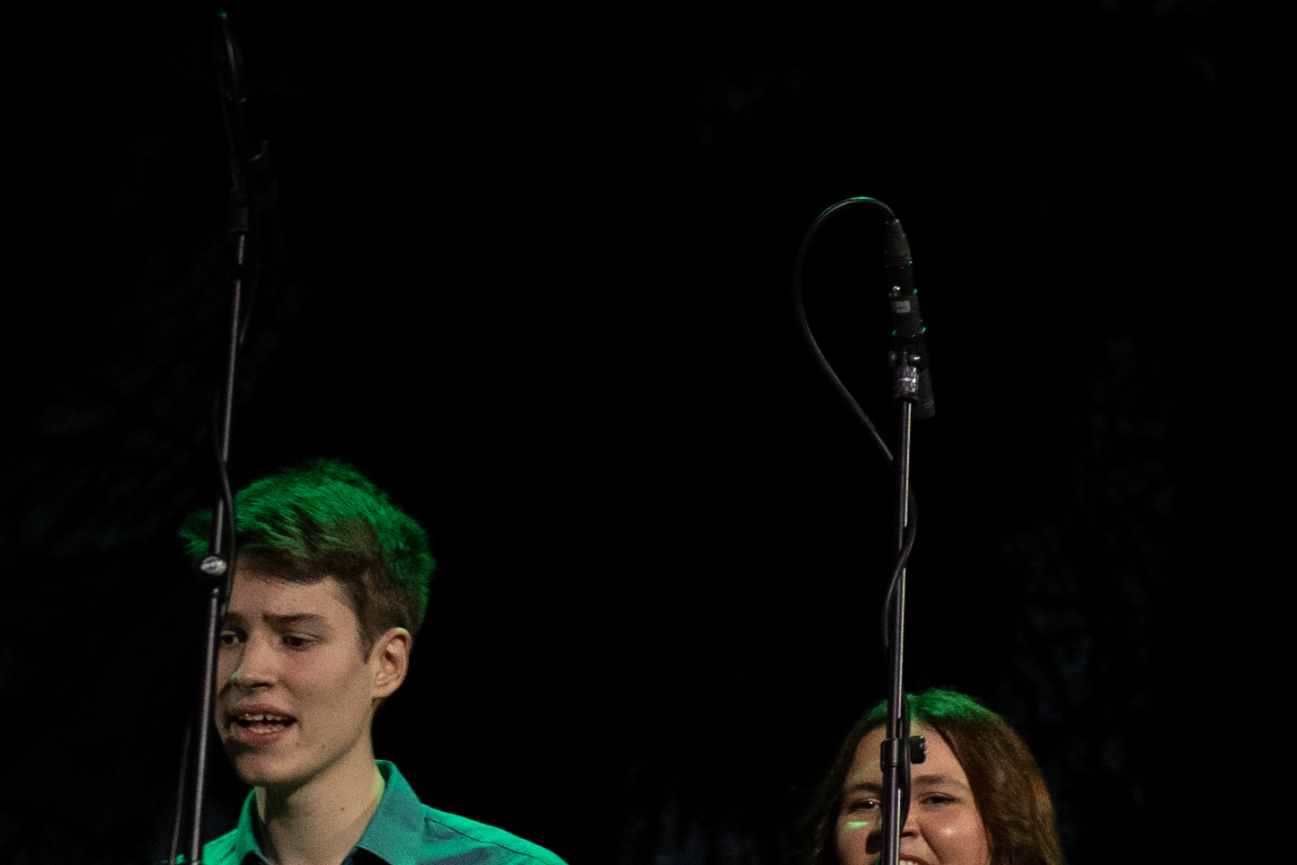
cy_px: 1510
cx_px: -1807
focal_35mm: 486
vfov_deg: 2.8
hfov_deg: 4.2
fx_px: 17510
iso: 1000
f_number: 3.5
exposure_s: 1/200
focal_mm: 85
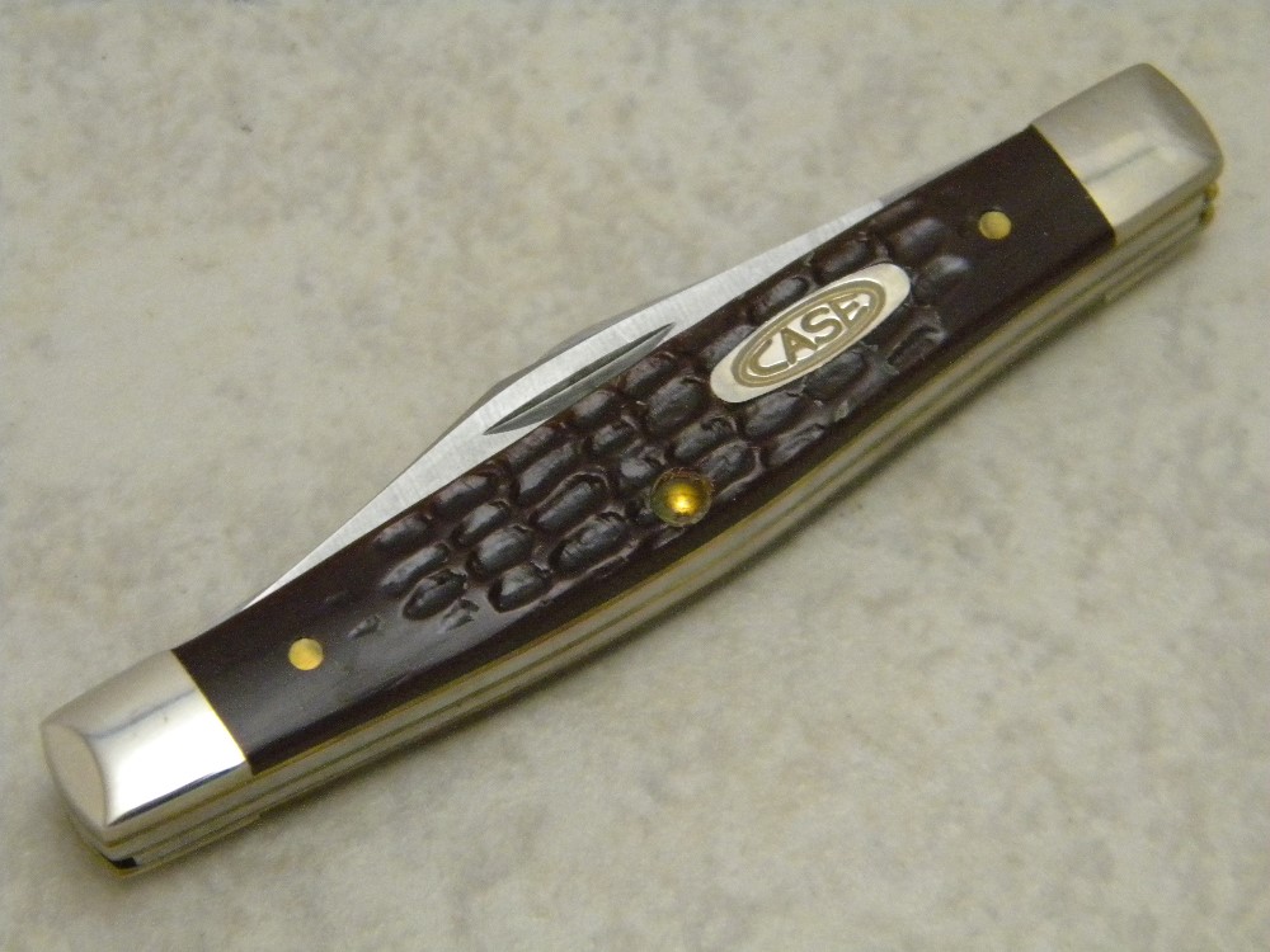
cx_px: 635
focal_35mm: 105
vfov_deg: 14.1
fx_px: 3852
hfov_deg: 18.7
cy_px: 476
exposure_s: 1/56.8
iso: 800
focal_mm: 19
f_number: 4.7
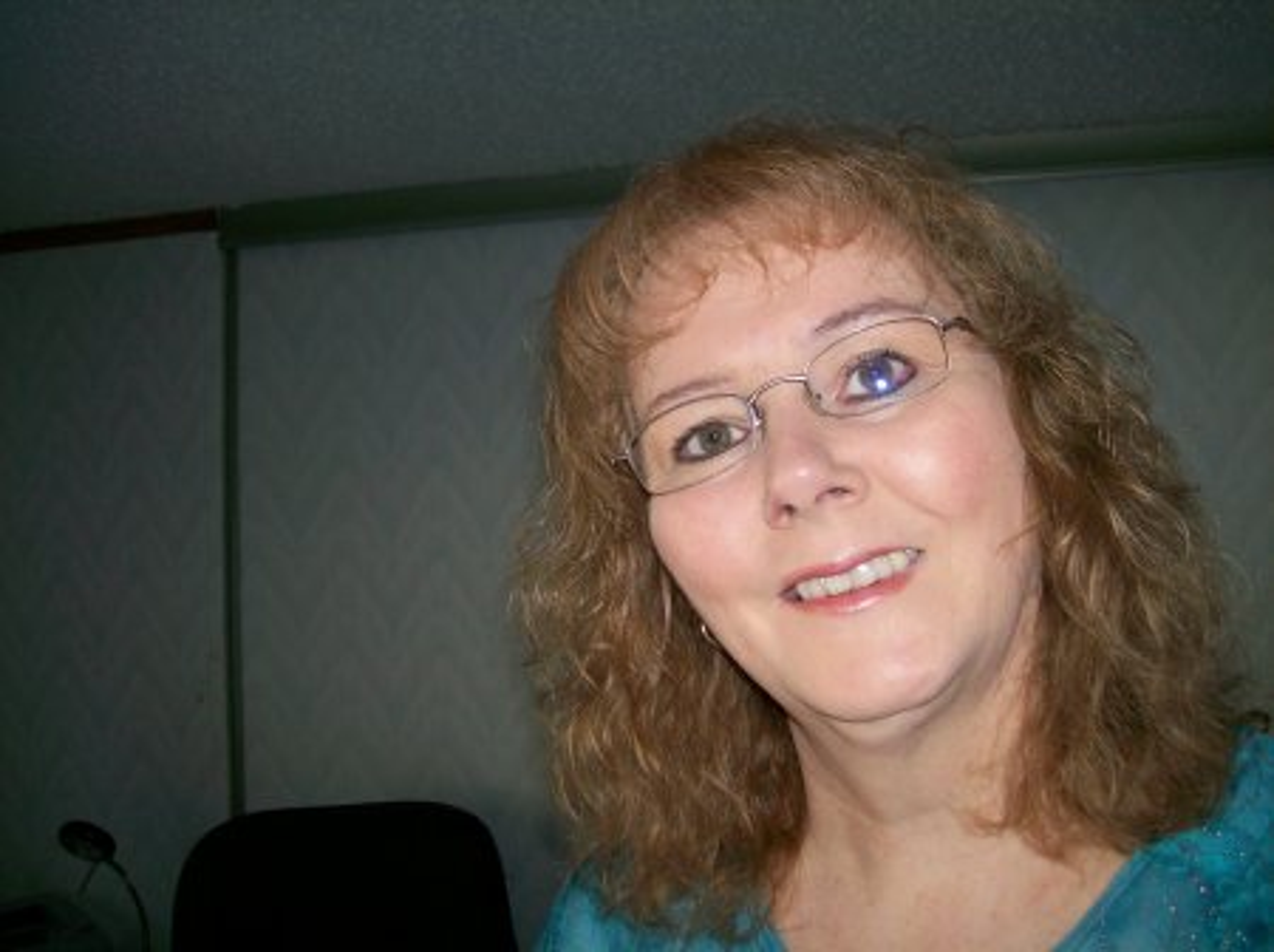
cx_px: 637
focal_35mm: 36
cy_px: 476
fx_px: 1323
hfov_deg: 51.4
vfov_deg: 39.6
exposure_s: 1/64
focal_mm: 6
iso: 80
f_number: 2.7
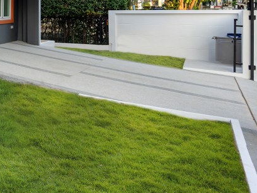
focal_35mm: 48
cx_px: -119
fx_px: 356
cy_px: 2
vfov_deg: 28.4
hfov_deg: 28.0
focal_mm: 16
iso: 100
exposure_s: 1/100
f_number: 5.6
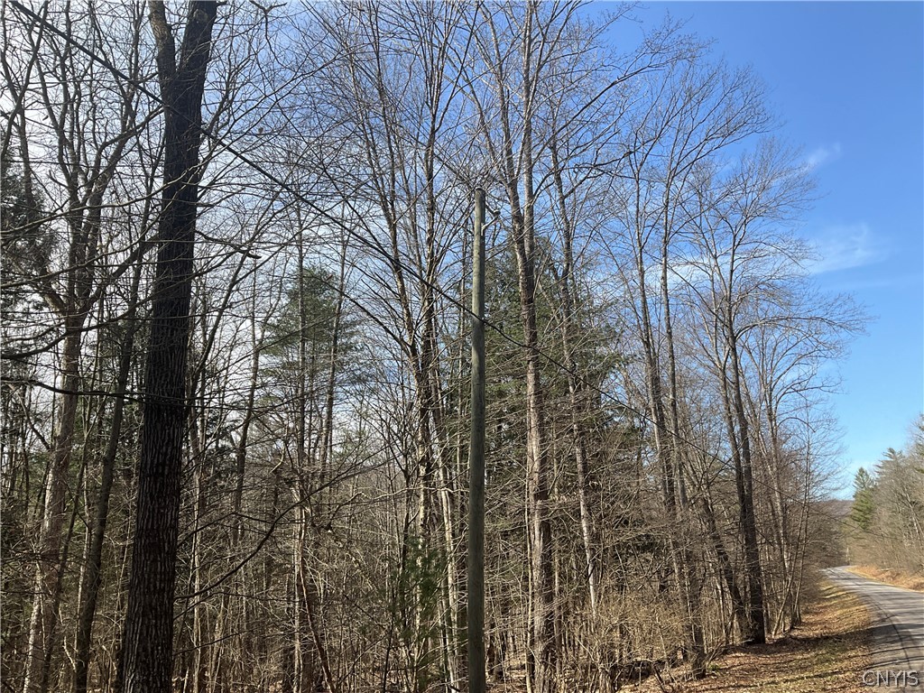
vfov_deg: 48.2
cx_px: 462
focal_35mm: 29
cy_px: 346
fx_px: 774
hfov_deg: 61.7
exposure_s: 1/829
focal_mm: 3
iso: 25
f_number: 1.8
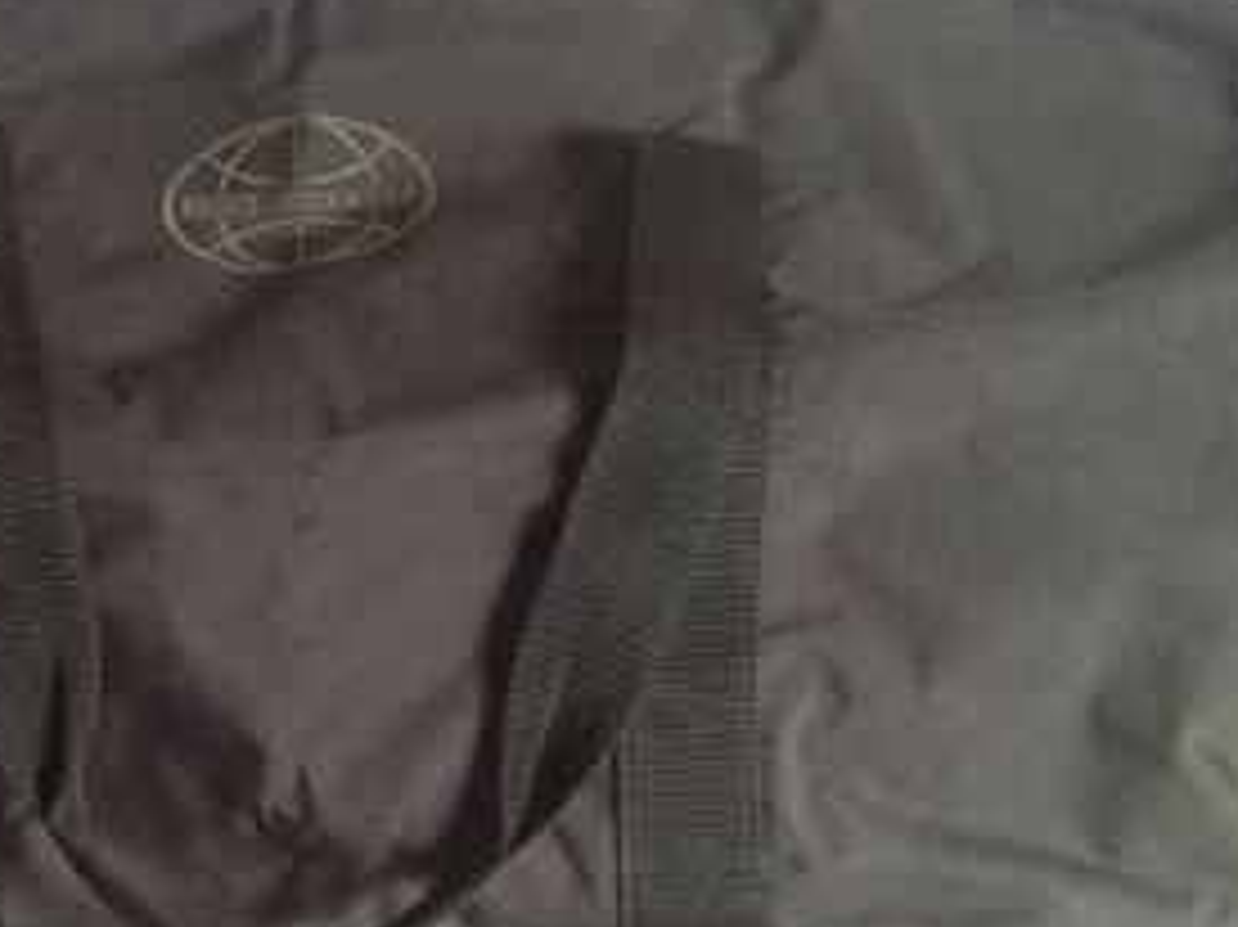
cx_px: 293
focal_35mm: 61
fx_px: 2181
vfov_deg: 24.0
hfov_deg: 31.1
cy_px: 565
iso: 500
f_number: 2.4
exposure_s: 1/15
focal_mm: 4.28
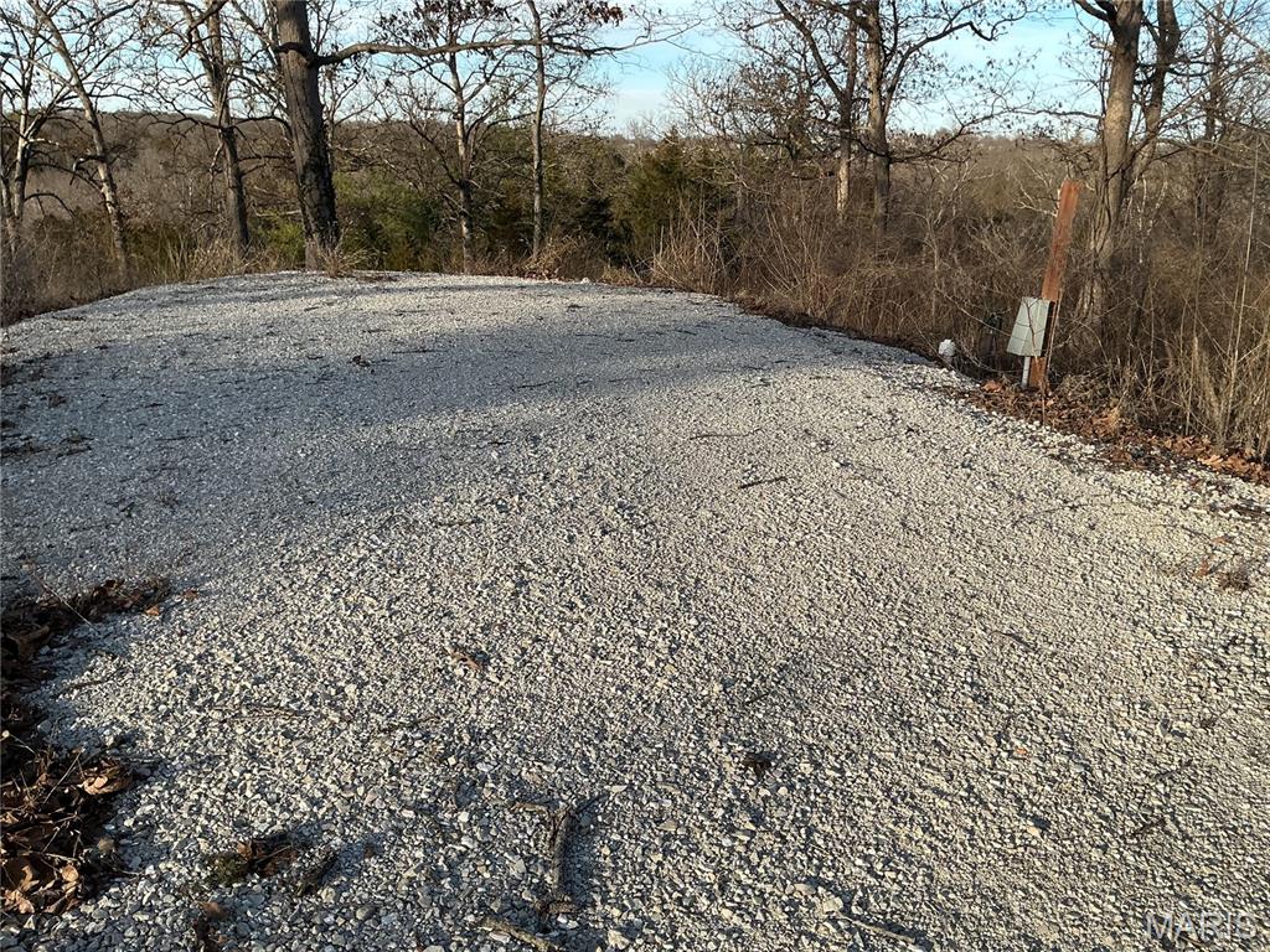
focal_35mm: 29
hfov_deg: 61.7
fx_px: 1064
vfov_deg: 48.2
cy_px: 476
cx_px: 635
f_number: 1.8
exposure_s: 1/829
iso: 25
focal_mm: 3
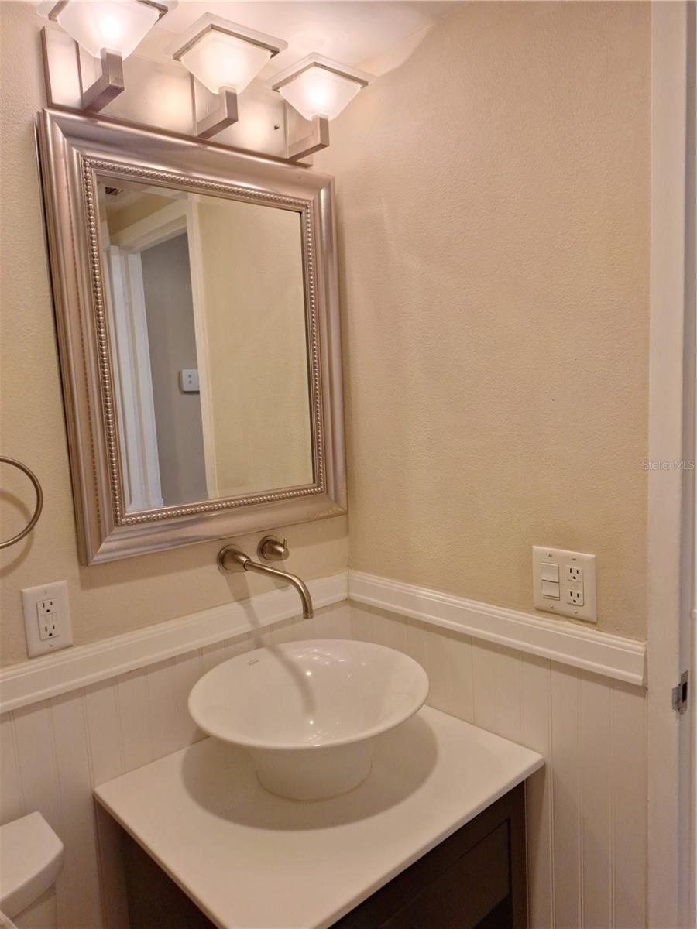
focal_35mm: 23
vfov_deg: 73.9
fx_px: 617
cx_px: 348
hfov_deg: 58.9
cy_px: 464
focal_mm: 5.54
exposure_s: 1/120
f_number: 1.8
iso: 80
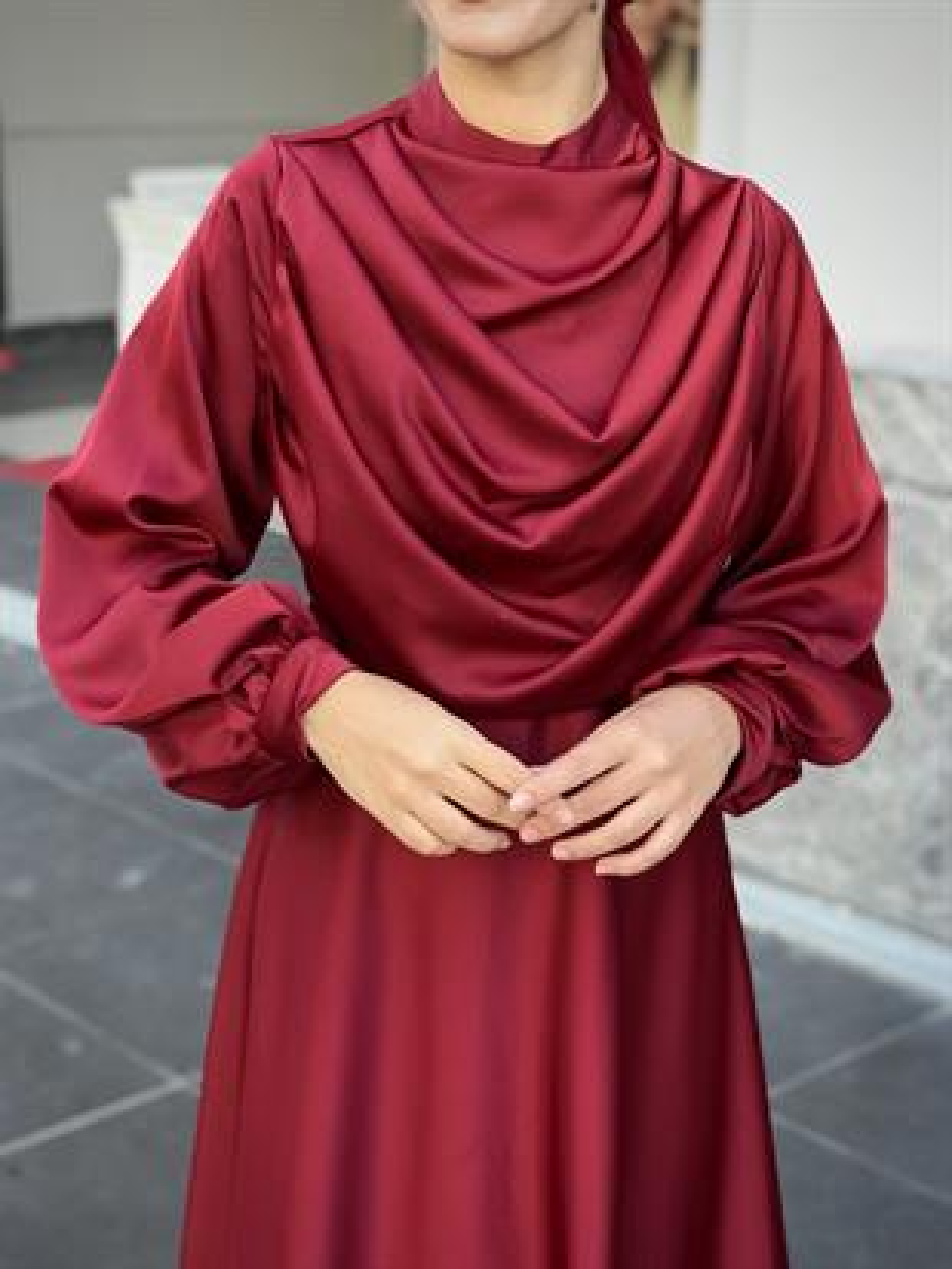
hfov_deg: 25.7
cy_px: 634
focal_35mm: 57
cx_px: 476
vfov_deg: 33.8
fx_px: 2089
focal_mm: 6.6
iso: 32
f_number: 2.8
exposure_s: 1/60
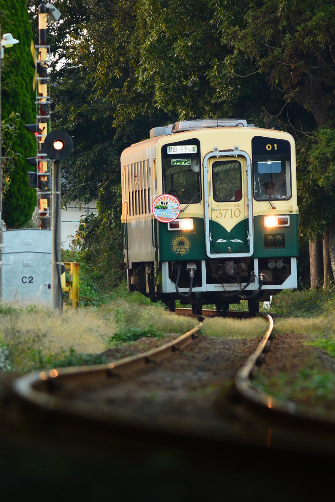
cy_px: 251
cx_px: 168
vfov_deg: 2.5
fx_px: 11313
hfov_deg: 1.7
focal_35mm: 810
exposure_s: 1/100
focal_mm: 300
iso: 400
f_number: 4
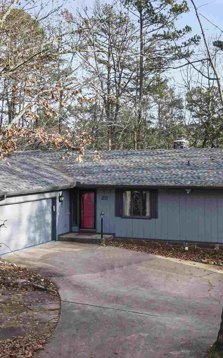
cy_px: 157
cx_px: 132
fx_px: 535
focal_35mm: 55
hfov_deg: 23.5
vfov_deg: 36.8
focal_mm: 8.67
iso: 200
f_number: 1.8
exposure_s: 1/800
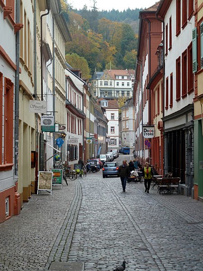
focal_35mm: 78
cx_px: 102
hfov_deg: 18.9
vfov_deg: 25.0
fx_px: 610
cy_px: 136
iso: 80
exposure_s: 1/80
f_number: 4.2
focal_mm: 12.8
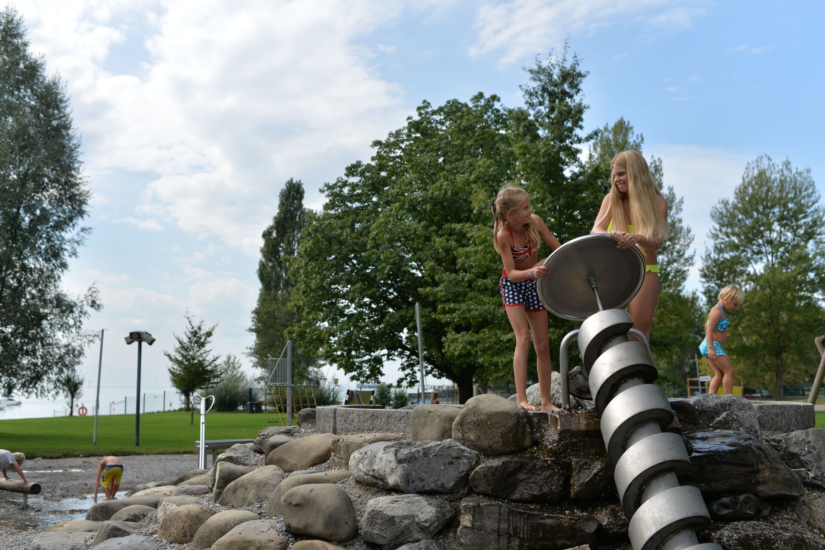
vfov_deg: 37.9
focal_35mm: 35
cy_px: 275
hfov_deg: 54.4
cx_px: 412
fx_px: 802
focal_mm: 35
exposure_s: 1/1250
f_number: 4
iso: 100
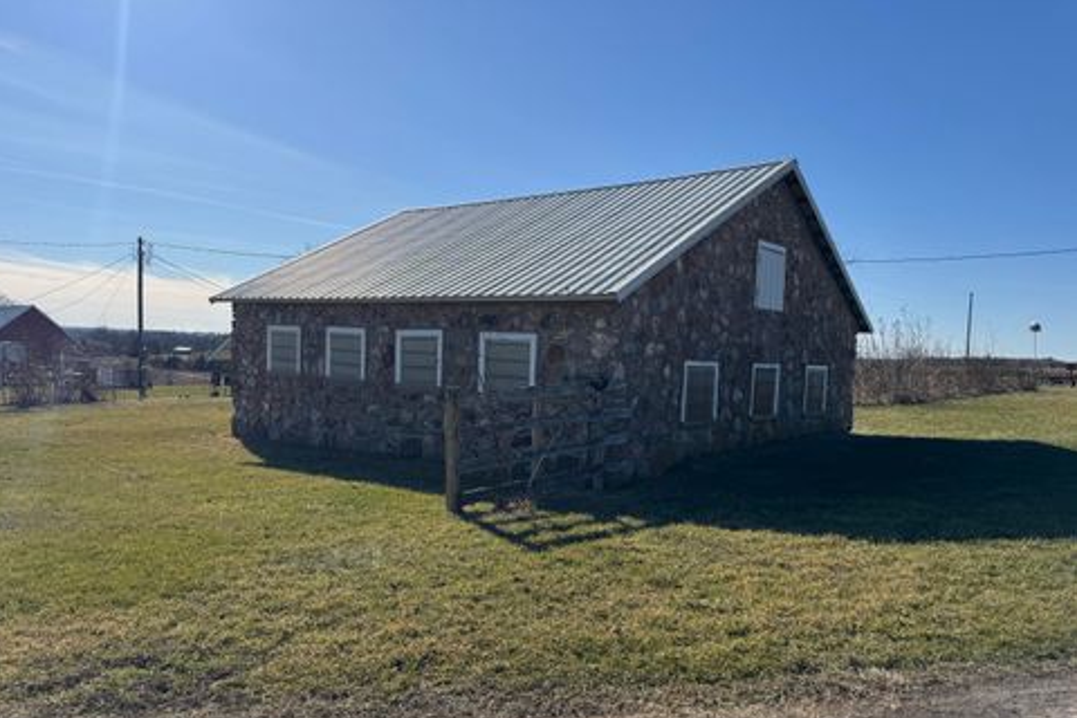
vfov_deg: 49.4
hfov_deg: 69.4
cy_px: 412
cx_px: 518
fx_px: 778
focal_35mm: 26
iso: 80
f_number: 1.78
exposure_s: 1/6410
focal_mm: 6.76
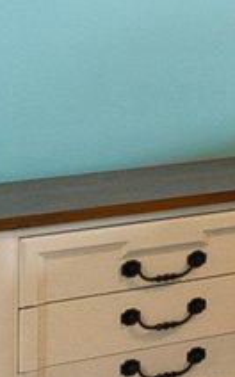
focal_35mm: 148
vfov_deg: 13.8
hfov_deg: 7.3
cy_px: -67
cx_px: 810
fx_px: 1521
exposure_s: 1/4
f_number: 8
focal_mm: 10
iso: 800
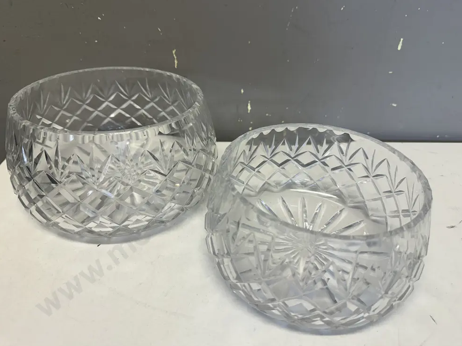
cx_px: 232
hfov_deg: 69.4
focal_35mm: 25
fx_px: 334
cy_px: 169
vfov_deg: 54.9
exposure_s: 1/100
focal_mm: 6.86
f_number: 1.78
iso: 80
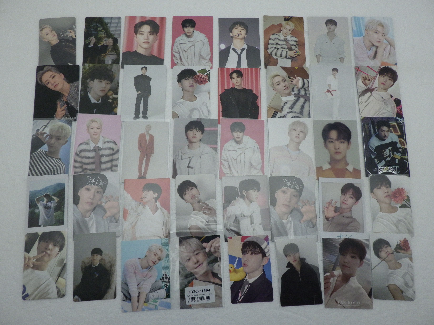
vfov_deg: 49.7
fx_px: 351
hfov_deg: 63.4
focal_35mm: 28
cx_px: 217
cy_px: 162
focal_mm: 5
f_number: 4.2
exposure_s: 1/200
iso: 400
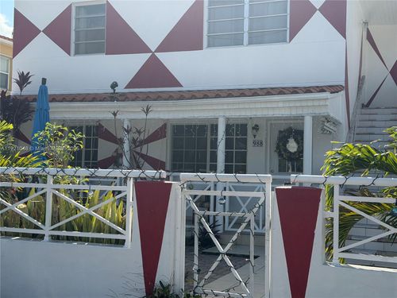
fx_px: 550
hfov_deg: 39.7
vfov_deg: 30.3
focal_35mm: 48
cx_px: 198
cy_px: 149
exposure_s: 1/6024
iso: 100
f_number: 1.78
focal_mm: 6.76
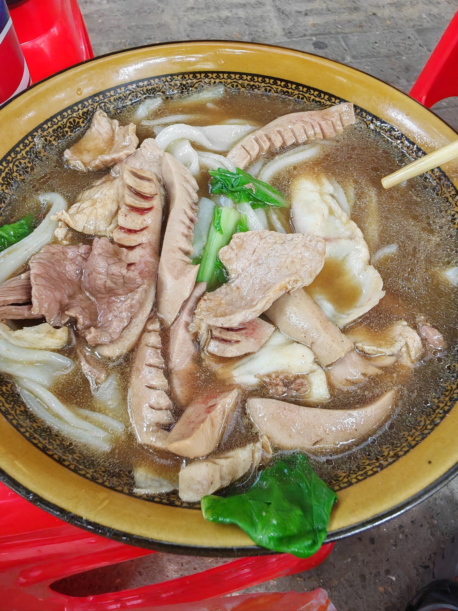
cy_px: 306
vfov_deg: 65.3
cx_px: 229
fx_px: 476
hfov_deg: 51.4
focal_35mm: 27
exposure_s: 1/50
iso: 160
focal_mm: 1.96
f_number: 2.2
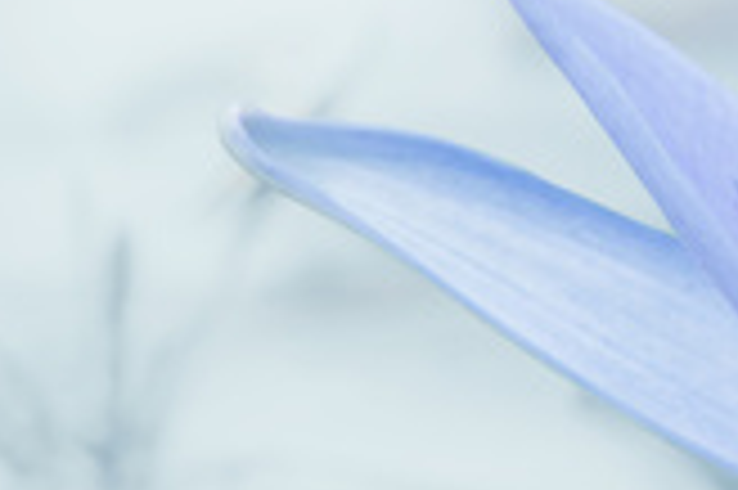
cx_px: 1948
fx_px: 37477
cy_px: 708
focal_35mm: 1830
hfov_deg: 1.1
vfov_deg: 0.7
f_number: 9
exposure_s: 1/200
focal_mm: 300
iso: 400
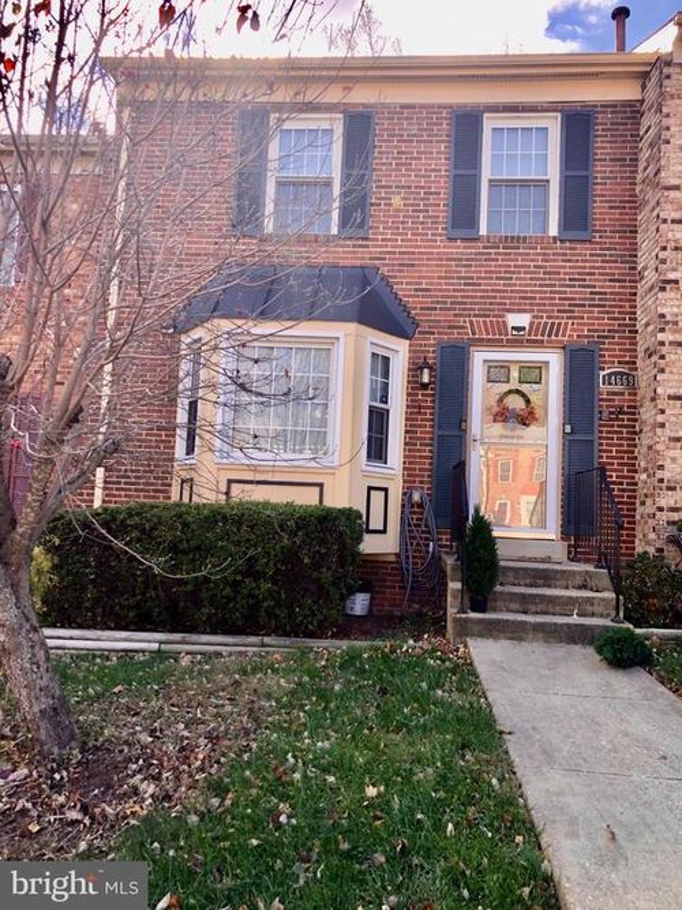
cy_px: 455
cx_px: 341
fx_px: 736
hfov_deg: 49.7
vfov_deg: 63.5
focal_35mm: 28
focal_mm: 3.99
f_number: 1.8
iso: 20
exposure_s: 1/296
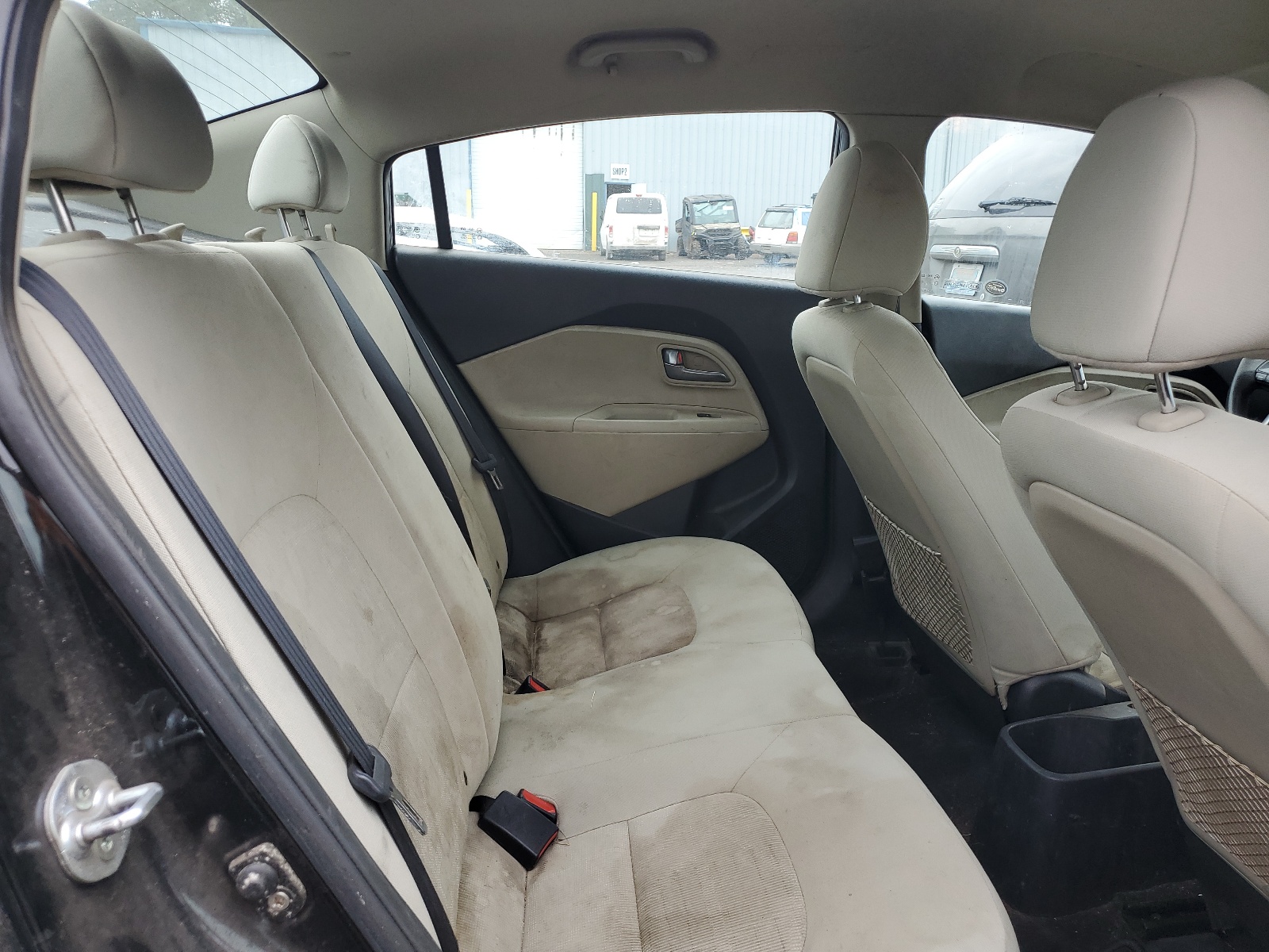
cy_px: 476
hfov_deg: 67.3
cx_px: 634
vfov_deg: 53.1
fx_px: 953
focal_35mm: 26
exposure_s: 1/133
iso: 50
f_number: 1.5
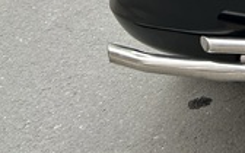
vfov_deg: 9.2
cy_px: -181
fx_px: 875
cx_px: 508
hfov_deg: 13.4
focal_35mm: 131
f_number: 1.5
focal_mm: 5.7
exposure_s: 1/674
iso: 50
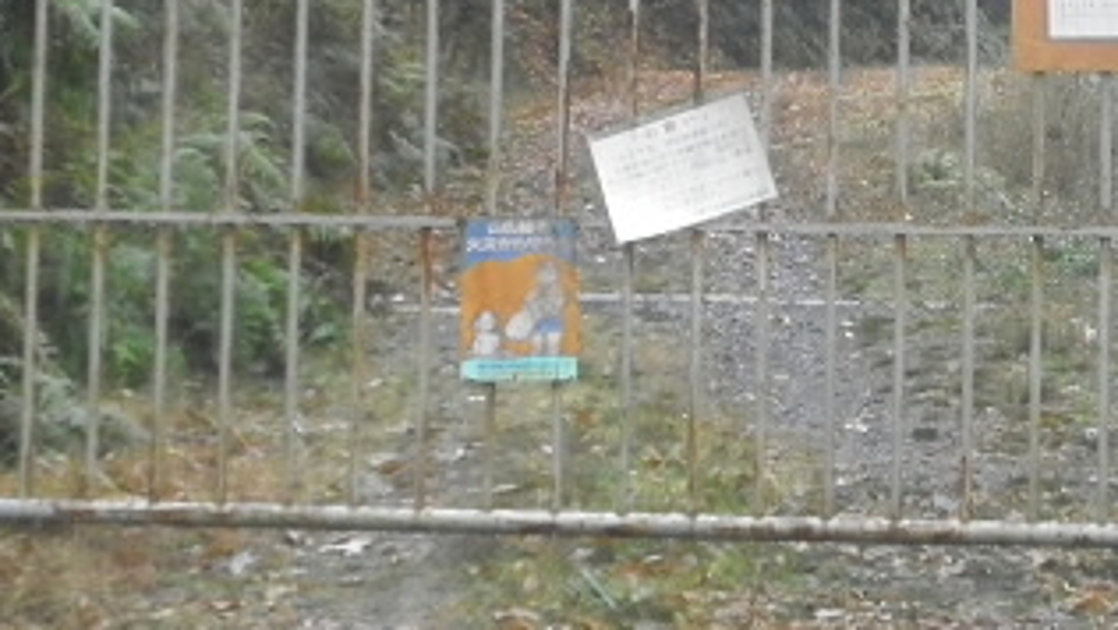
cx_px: 863
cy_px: 50
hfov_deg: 17.2
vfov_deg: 9.7
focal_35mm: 124
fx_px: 3677
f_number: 4.3
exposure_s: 1/60
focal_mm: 8.2
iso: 320
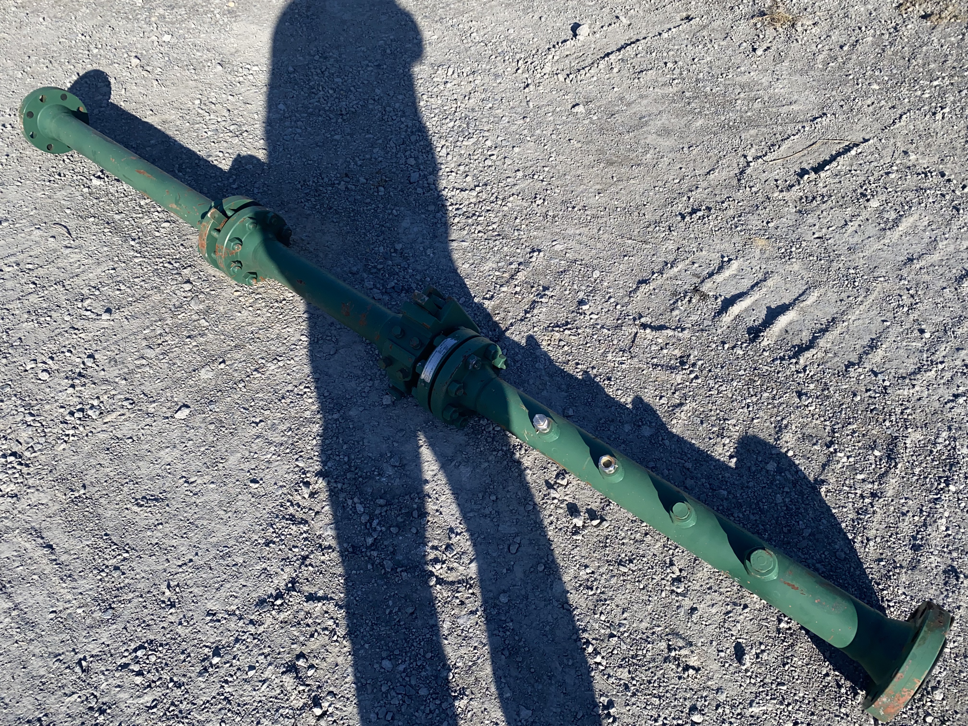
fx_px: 727
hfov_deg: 67.3
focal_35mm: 26
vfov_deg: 53.1
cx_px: 484
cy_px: 363
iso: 32
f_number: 1.8
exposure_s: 1/2141
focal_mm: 4.25
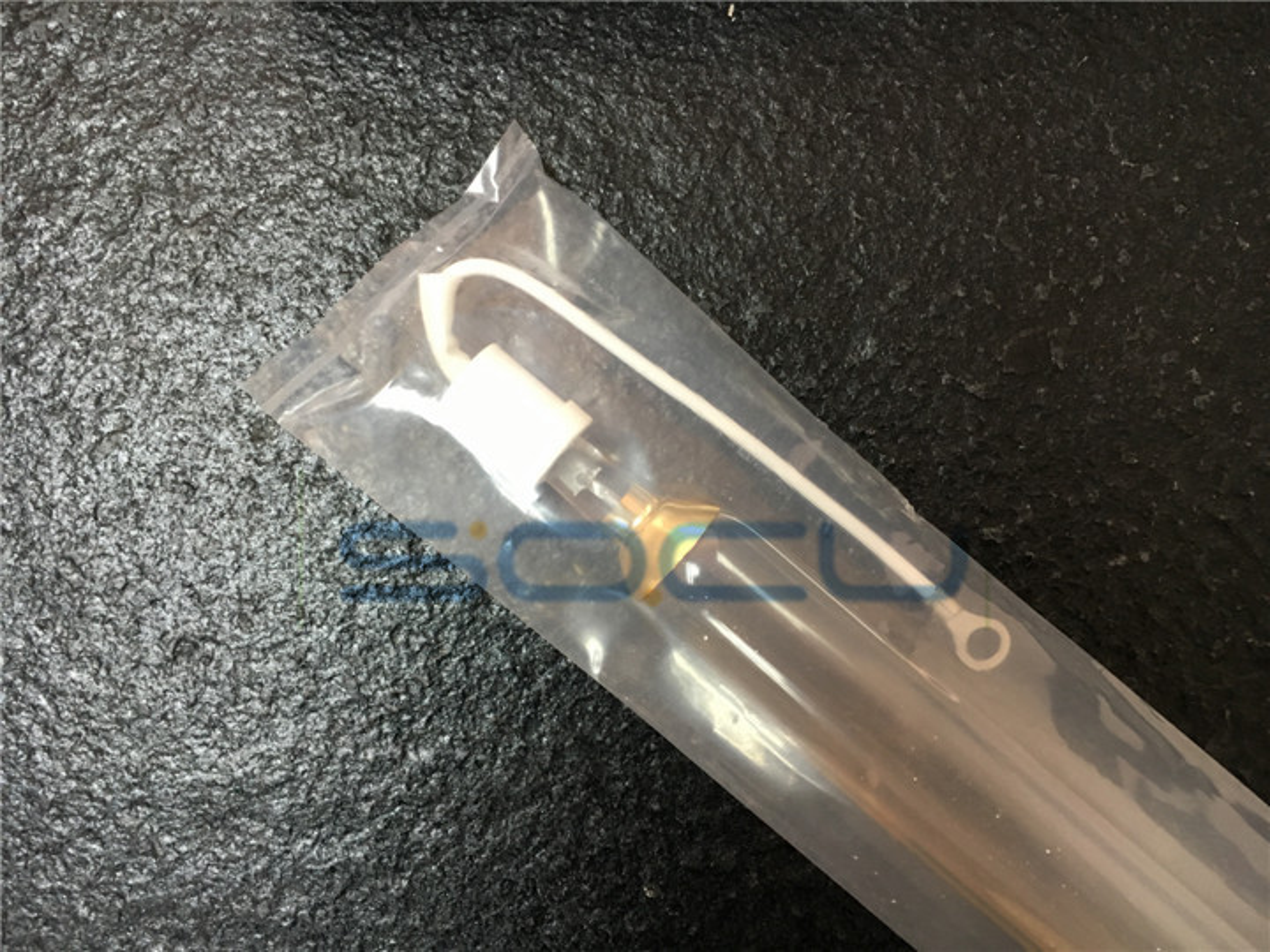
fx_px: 1064
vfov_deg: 48.2
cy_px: 476
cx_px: 635
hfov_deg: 61.7
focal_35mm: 29
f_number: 2.2
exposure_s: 1/33
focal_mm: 4.15
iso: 160
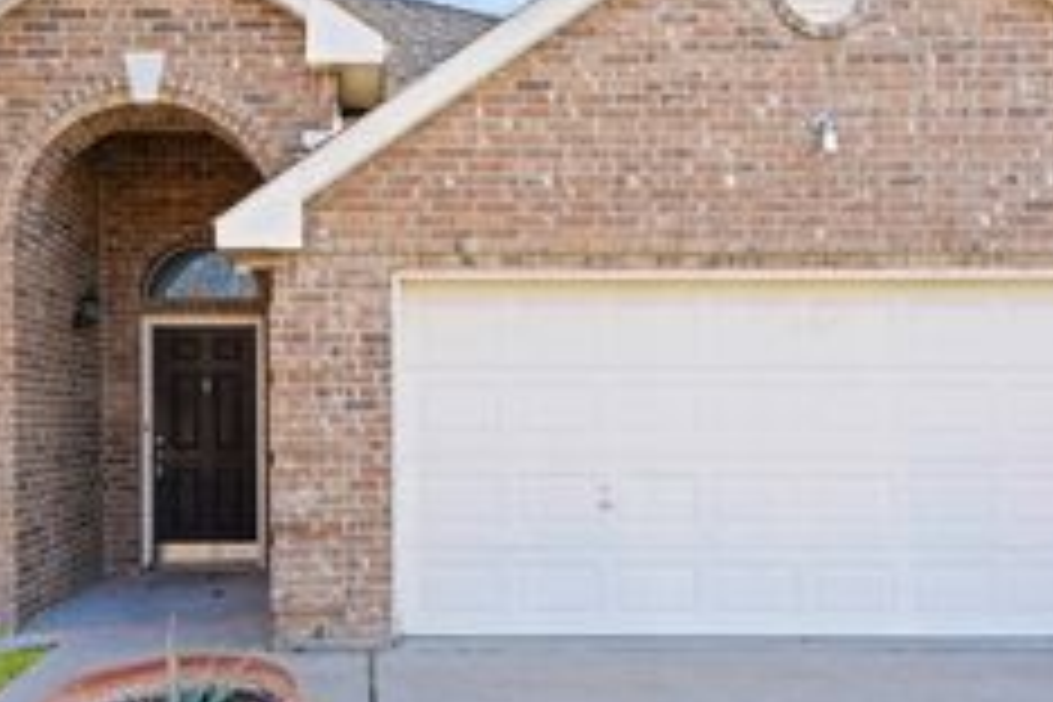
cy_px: 425
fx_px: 942
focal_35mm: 32
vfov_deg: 40.7
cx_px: 378
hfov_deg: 57.5
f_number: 9
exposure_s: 1/50
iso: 400
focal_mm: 15.1
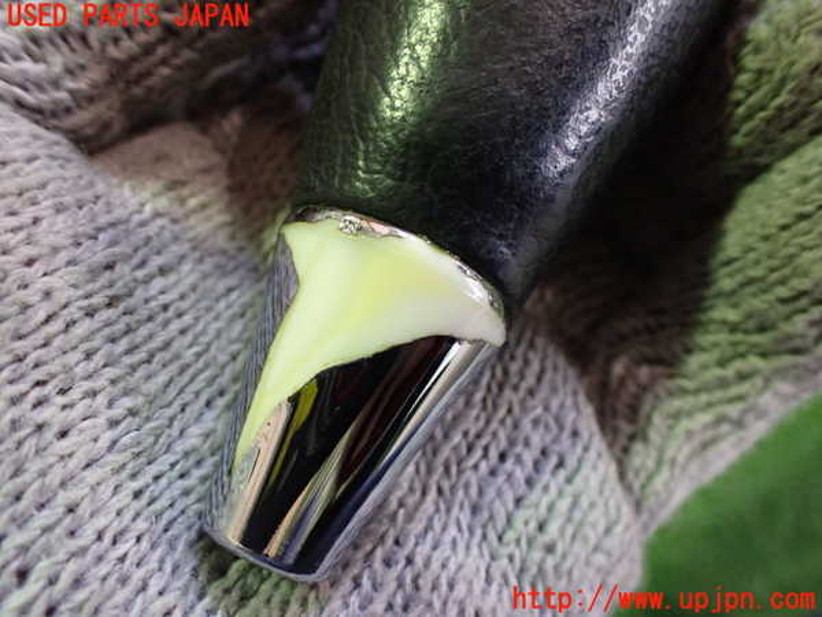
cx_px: 411
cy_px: 308
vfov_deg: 46.8
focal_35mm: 30
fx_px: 712
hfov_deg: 60.0
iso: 800
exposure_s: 1/80
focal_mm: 5.4
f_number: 2.3
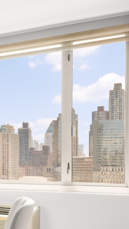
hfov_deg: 20.6
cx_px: -7
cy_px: 180
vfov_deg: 36.1
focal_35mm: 56
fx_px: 341
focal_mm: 27
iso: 320
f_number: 11
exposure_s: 1/8
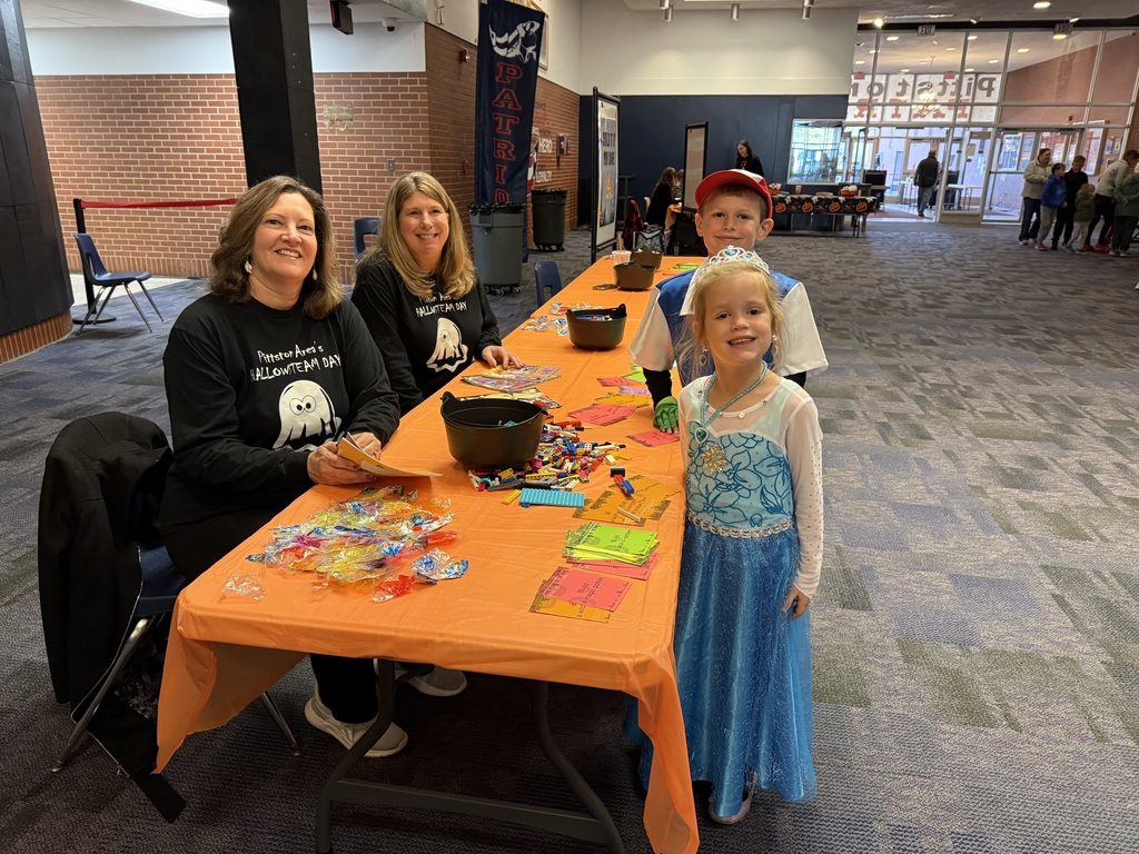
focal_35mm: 24
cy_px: 427
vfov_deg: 56.8
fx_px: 790
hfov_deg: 71.6
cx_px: 570
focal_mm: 6.76
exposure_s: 1/60
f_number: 1.78
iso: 500
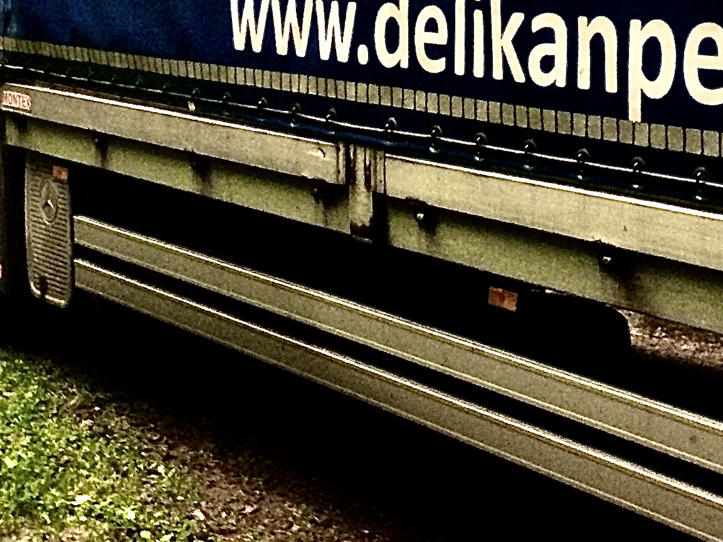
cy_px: 65
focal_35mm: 80
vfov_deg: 18.2
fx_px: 1671
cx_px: 575
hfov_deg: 24.0
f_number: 2.2
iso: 64
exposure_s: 1/33
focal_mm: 4.15
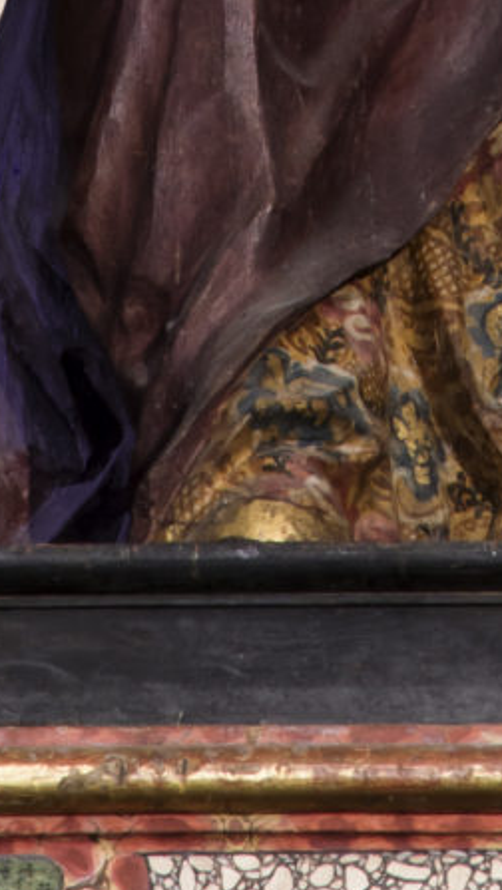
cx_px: 402
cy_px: -853
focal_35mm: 1140
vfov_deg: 1.9
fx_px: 26931
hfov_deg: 1.1
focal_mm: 180
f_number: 14
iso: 200
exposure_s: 2.5
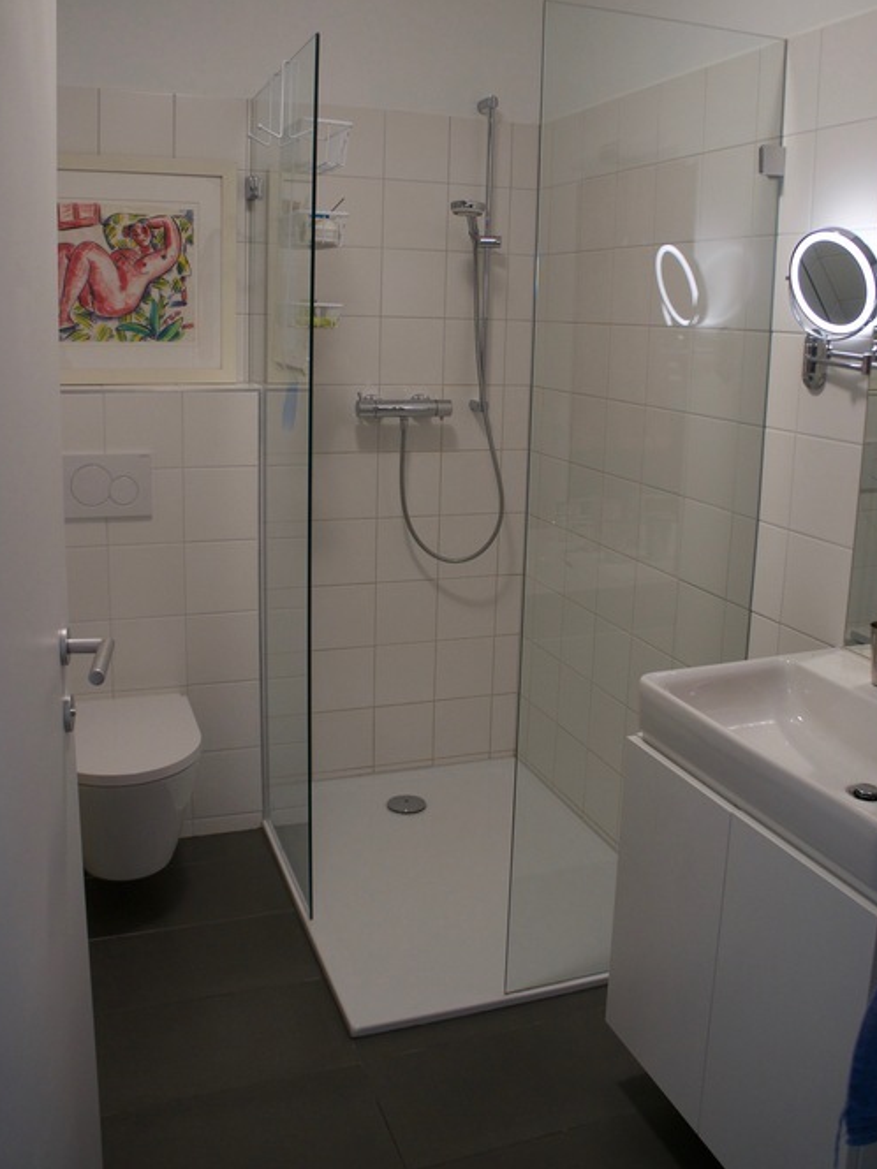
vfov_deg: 59.7
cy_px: 496
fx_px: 1013
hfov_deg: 46.8
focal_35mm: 30
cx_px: 444
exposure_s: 1/60
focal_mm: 18
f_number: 4
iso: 640
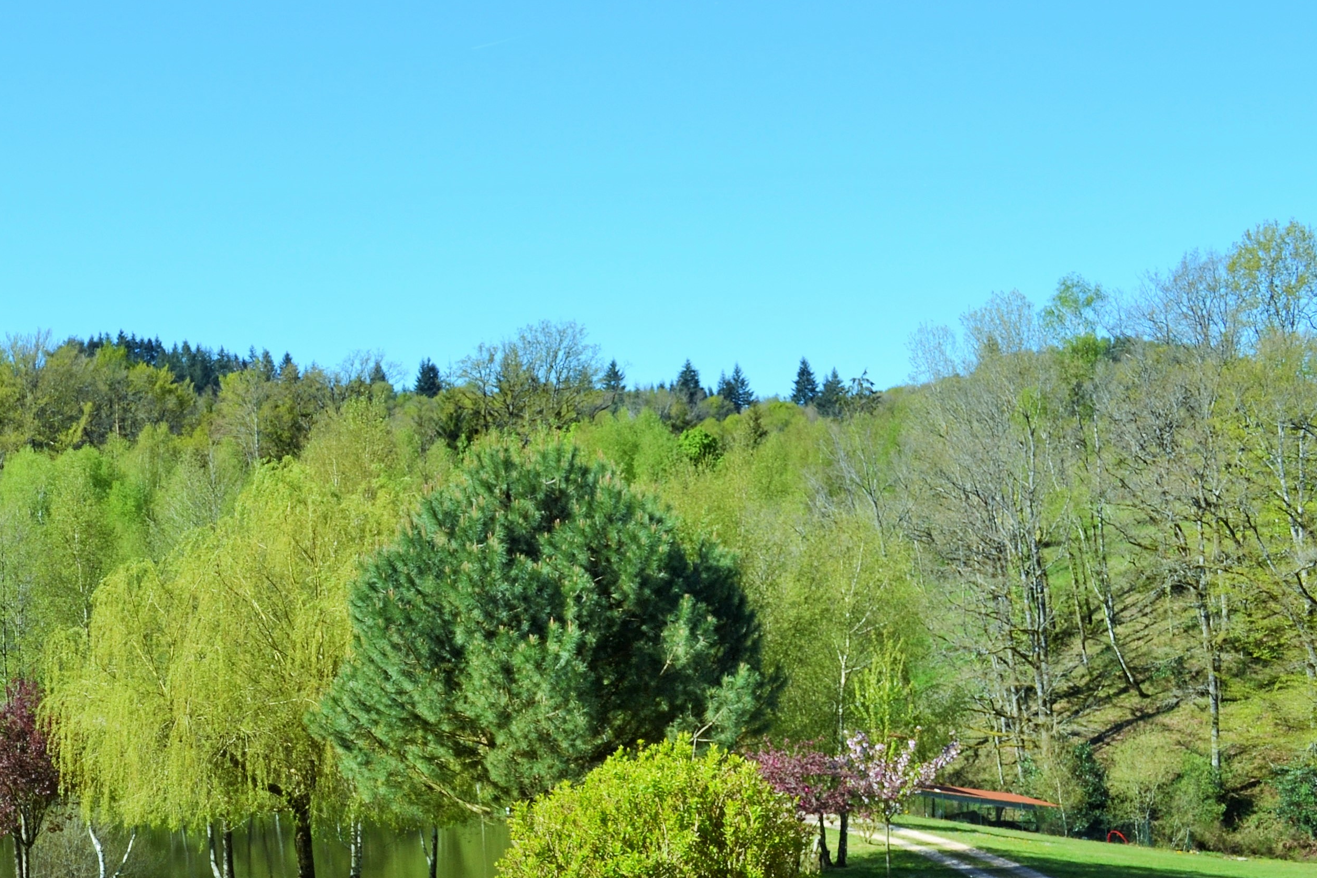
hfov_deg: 29.4
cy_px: 666
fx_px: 2415
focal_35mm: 66
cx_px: 161
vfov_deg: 20.4
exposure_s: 1/200
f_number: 7.1
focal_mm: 24
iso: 100
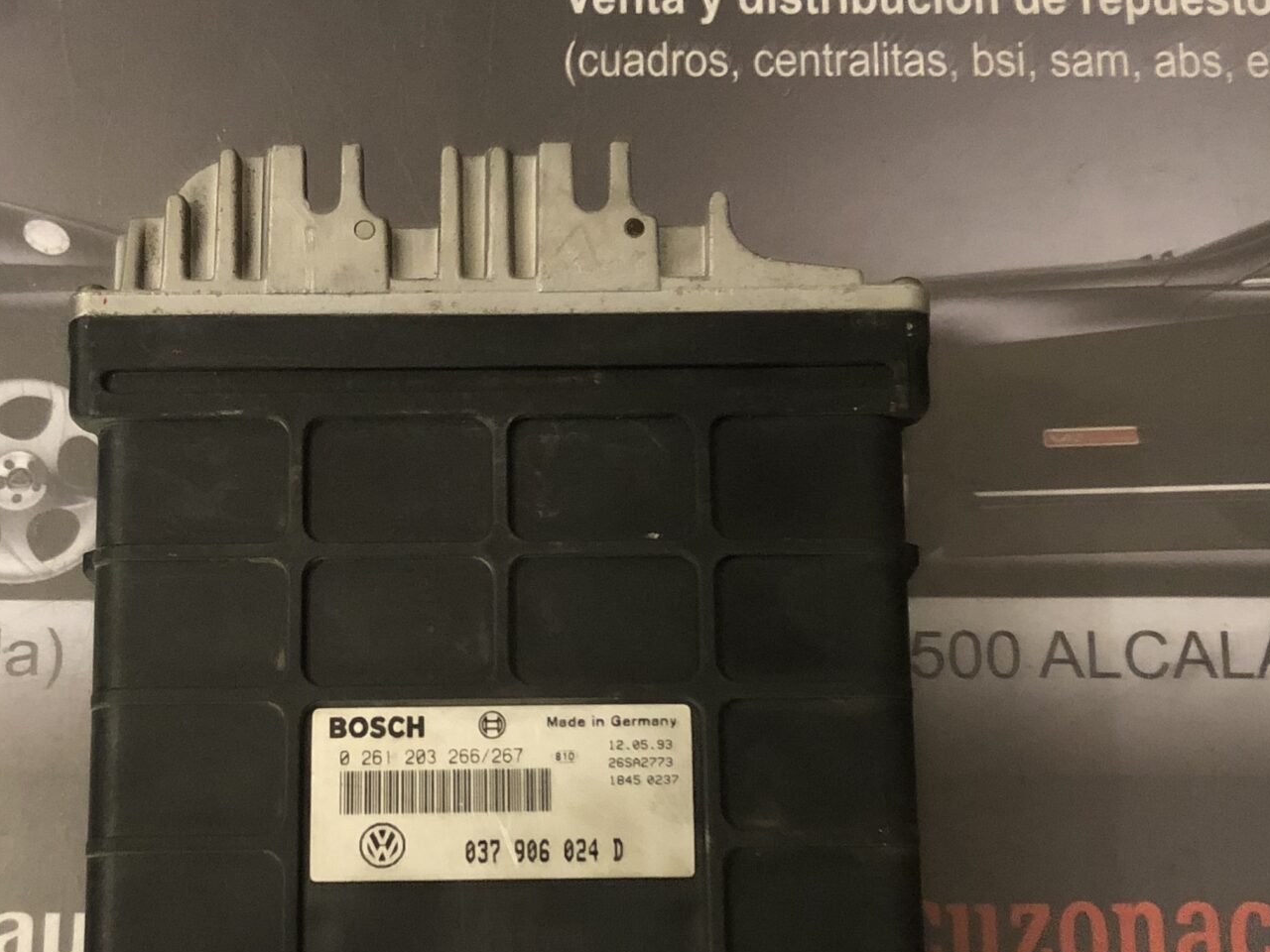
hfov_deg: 34.3
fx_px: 2055
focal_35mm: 56
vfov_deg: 25.9
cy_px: 681
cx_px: 521
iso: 100
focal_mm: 3.99
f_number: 1.8
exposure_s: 1/4
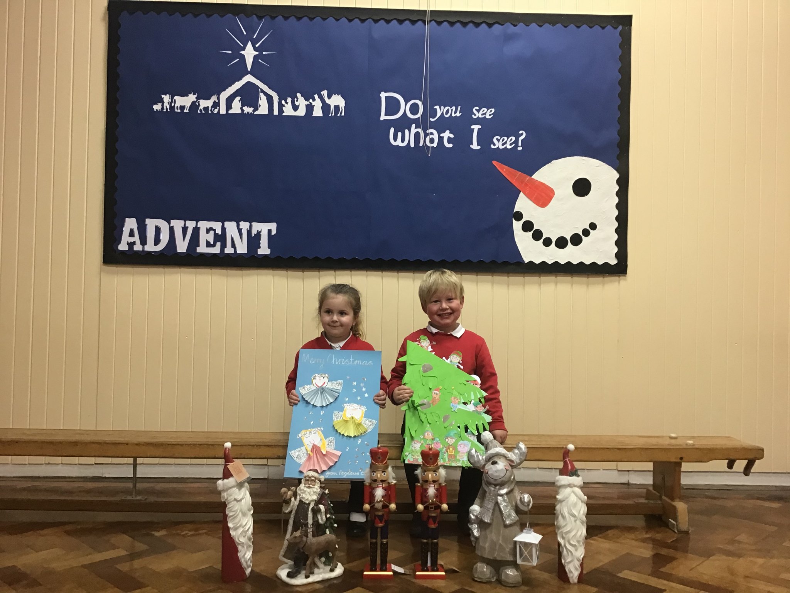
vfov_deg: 45.4
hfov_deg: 58.4
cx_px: 395
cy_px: 296
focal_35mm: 31
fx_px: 707
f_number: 2.4
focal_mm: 3.3
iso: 100
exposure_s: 1/33
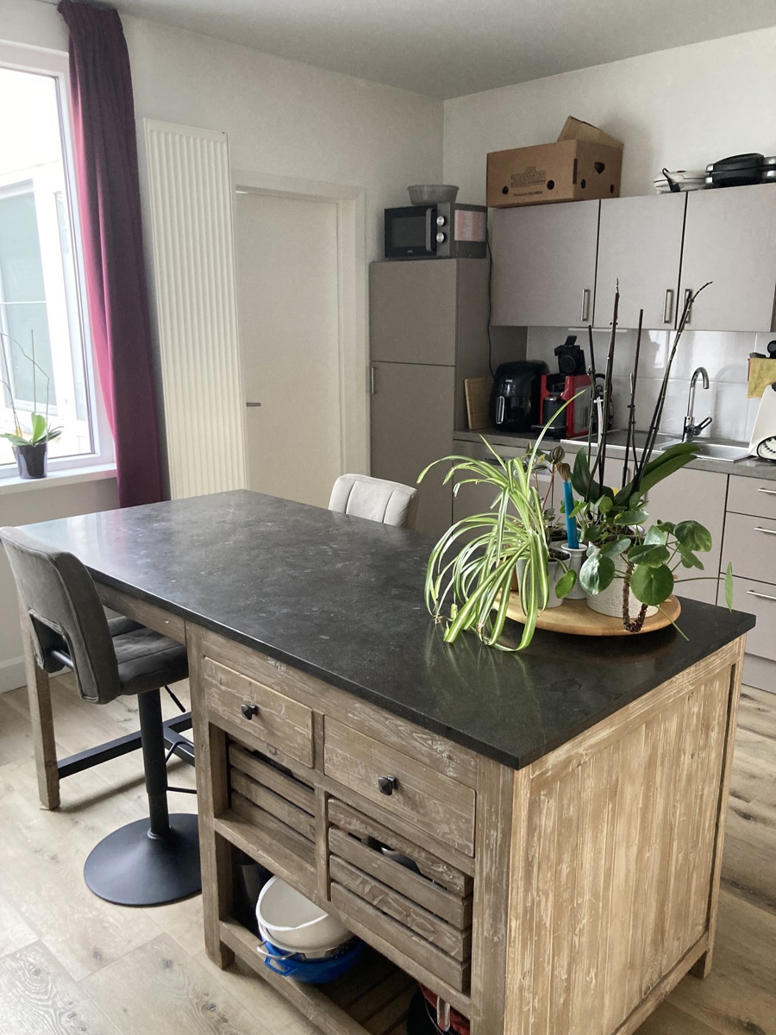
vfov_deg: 63.4
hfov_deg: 49.7
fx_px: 837
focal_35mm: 28
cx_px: 388
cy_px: 518
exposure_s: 1/60
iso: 320
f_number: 1.8
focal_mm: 3.99
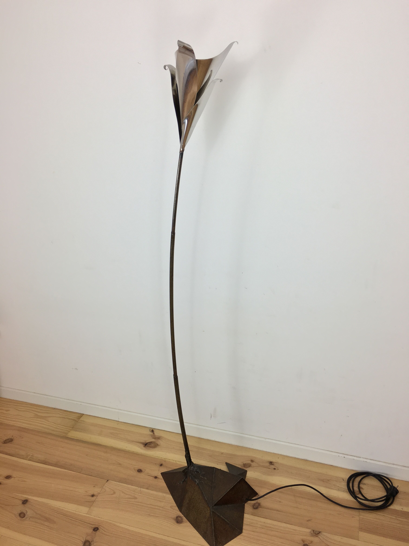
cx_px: 204
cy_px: 273
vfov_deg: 61.7
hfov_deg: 48.2
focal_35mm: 29
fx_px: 457
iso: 25
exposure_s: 1/33
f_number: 2.2
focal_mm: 4.15
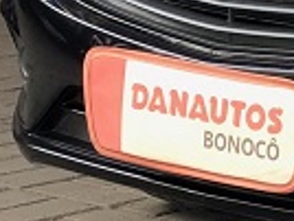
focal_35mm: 342
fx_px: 2910
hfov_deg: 5.5
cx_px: 800
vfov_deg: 4.3
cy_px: -60
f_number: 2.8
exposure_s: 1/60
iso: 25
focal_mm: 6.6
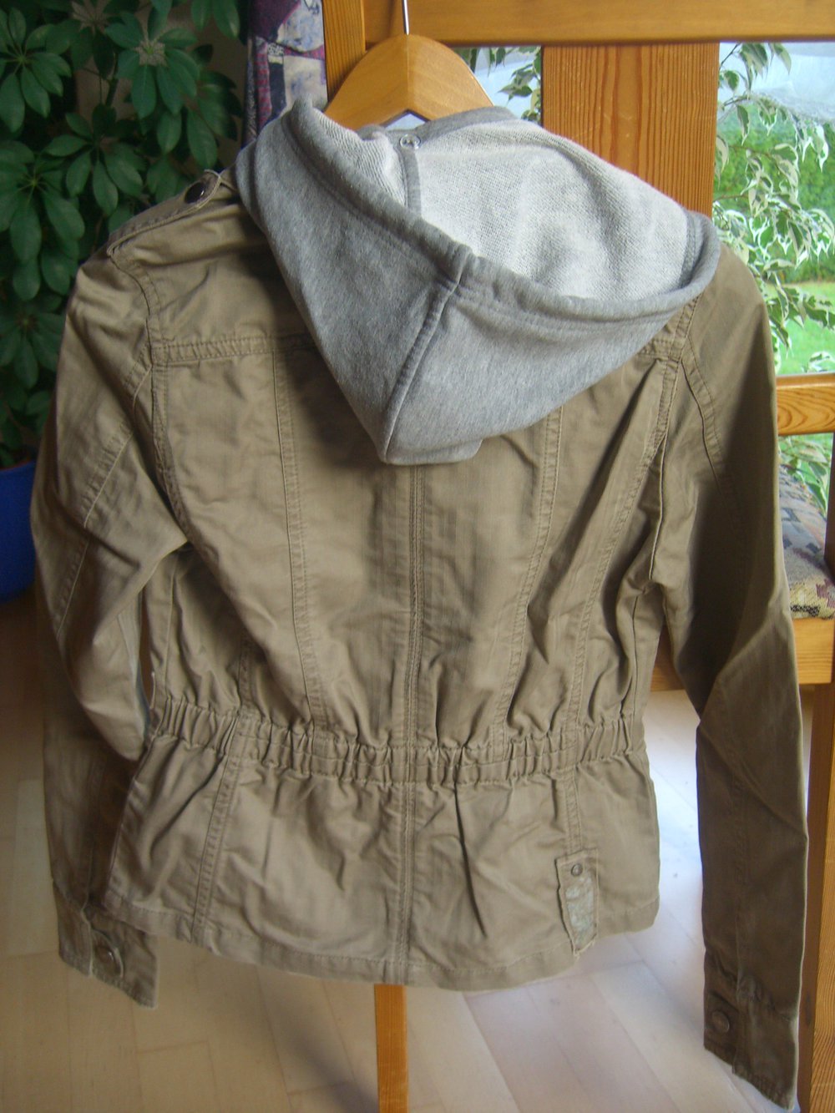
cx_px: 418
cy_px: 556
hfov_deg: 37.7
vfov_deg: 49.0
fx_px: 1222
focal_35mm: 38
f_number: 2.8
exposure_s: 1/30
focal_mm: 7.9
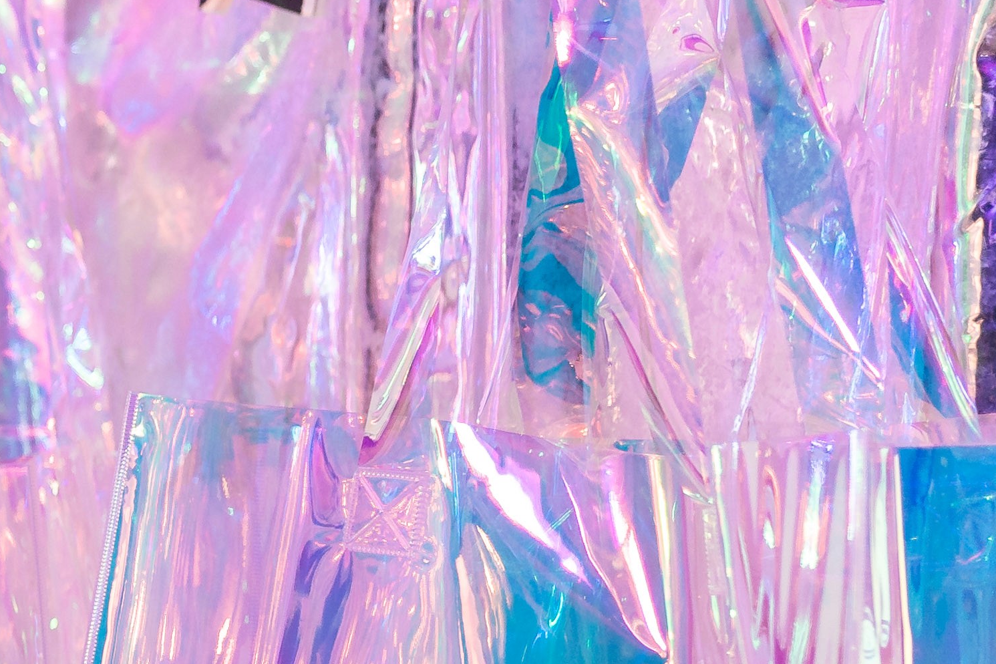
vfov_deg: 6.6
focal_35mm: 206
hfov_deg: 9.1
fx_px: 5699
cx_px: -1240
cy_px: 806
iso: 640
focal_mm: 45
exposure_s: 1/160
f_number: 2.2
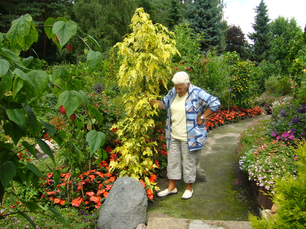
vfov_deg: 40.7
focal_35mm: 35
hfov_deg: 52.6
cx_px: 153
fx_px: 309
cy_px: 114
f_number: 5.6
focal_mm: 5.8
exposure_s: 1/250
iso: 100
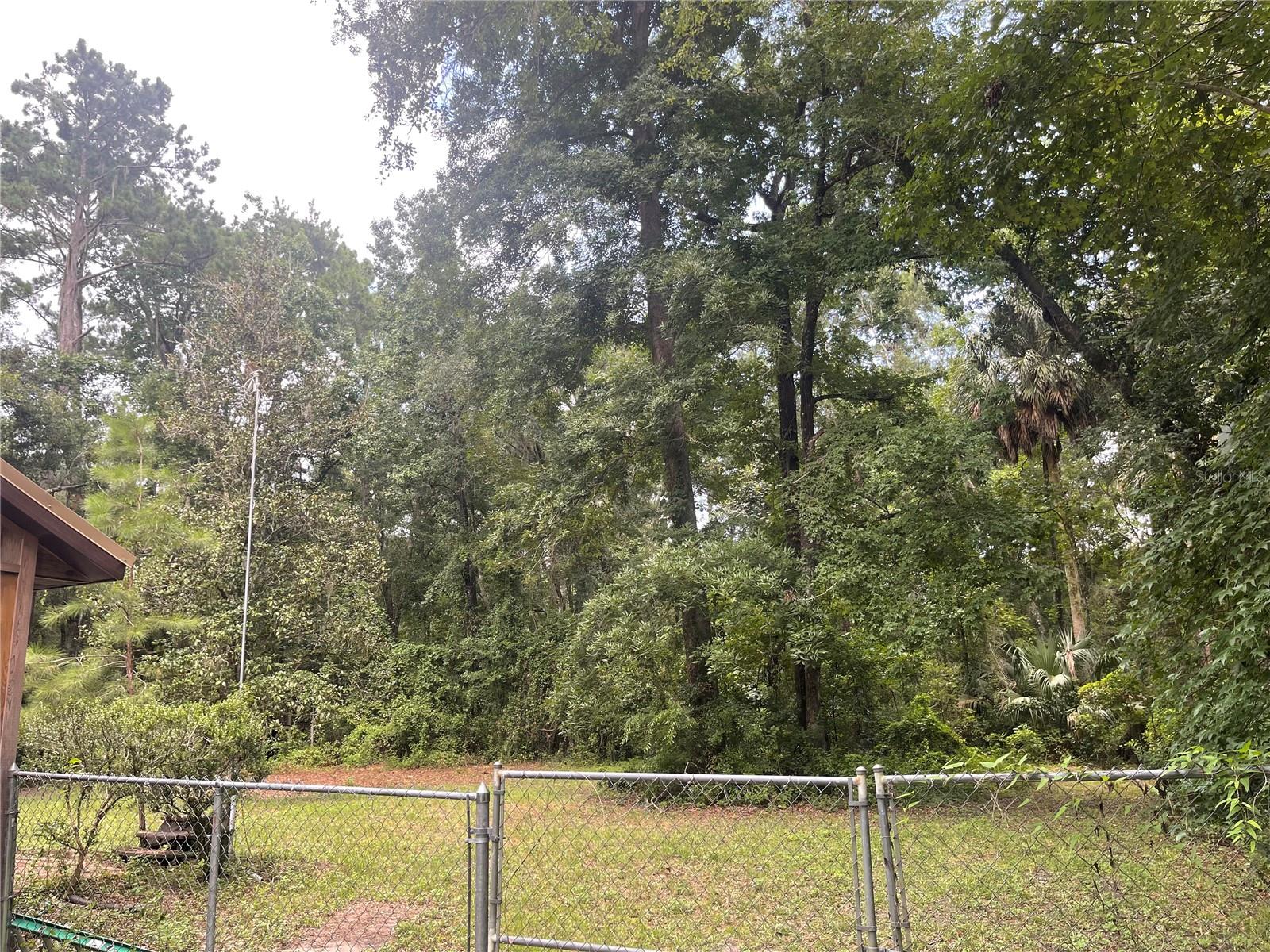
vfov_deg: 54.9
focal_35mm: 25
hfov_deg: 69.4
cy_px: 476
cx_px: 635
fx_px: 917
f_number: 1.6
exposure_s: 1/121
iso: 40
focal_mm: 5.1
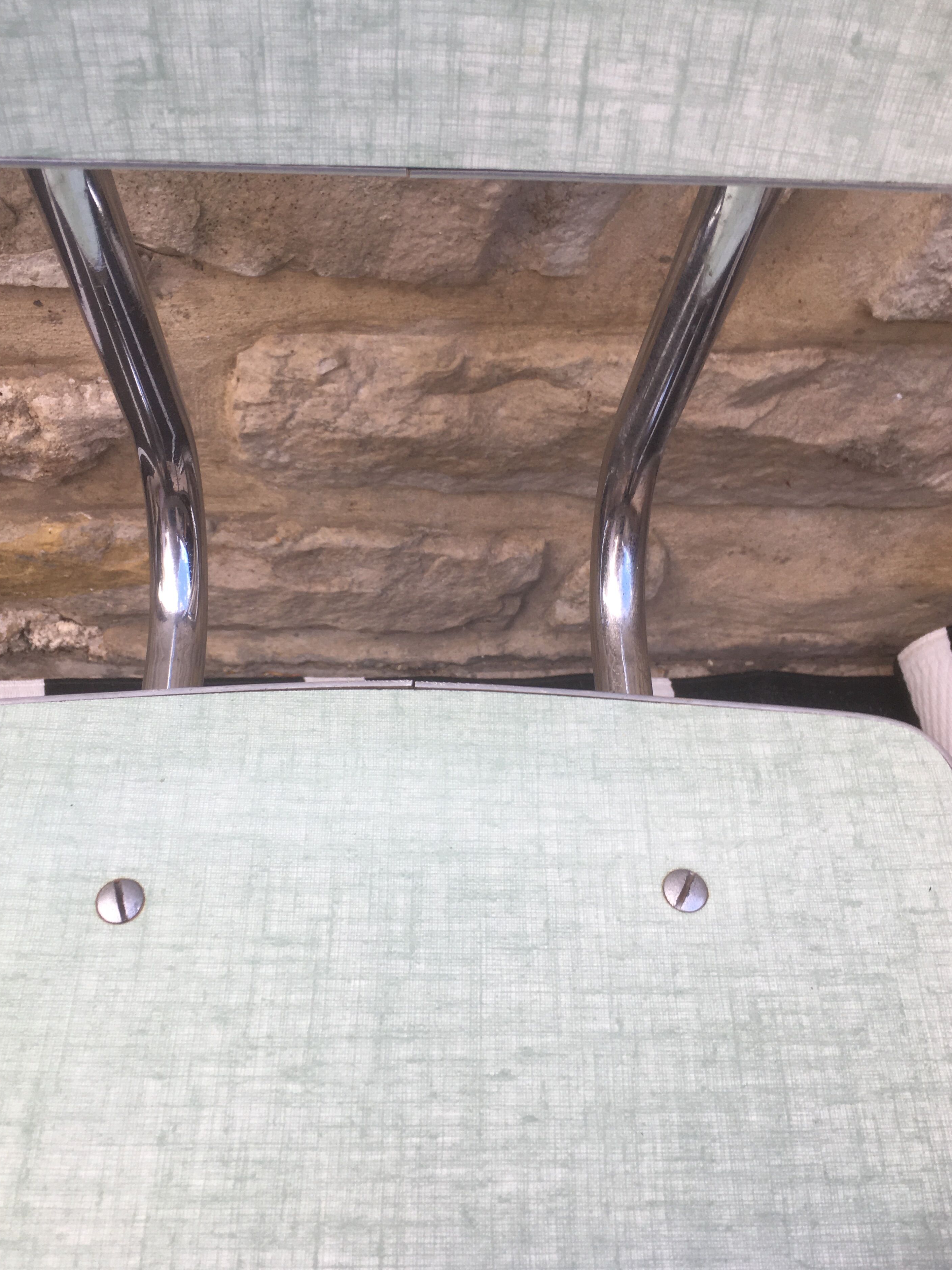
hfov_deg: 45.4
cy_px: 607
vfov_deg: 58.3
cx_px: 472
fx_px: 1137
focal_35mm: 31
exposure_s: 1/100
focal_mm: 4.15
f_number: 2.2
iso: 32
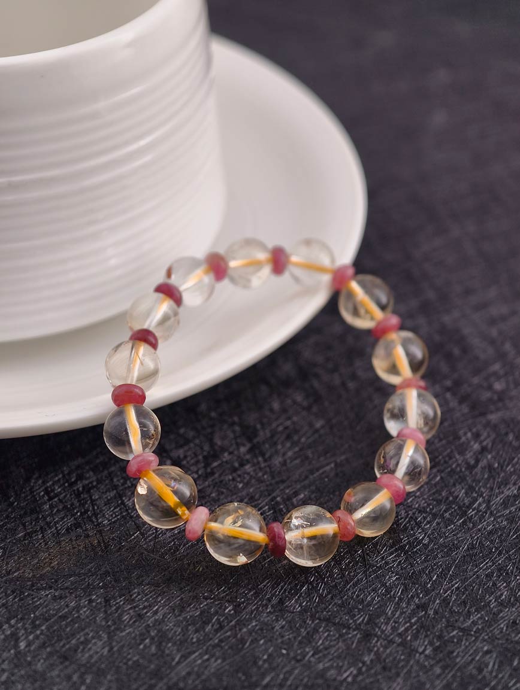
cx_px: 260
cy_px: 345
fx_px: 1698
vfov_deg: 23.0
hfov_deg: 17.4
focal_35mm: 85
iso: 125
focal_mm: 22.48
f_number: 2.67
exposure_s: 1/160
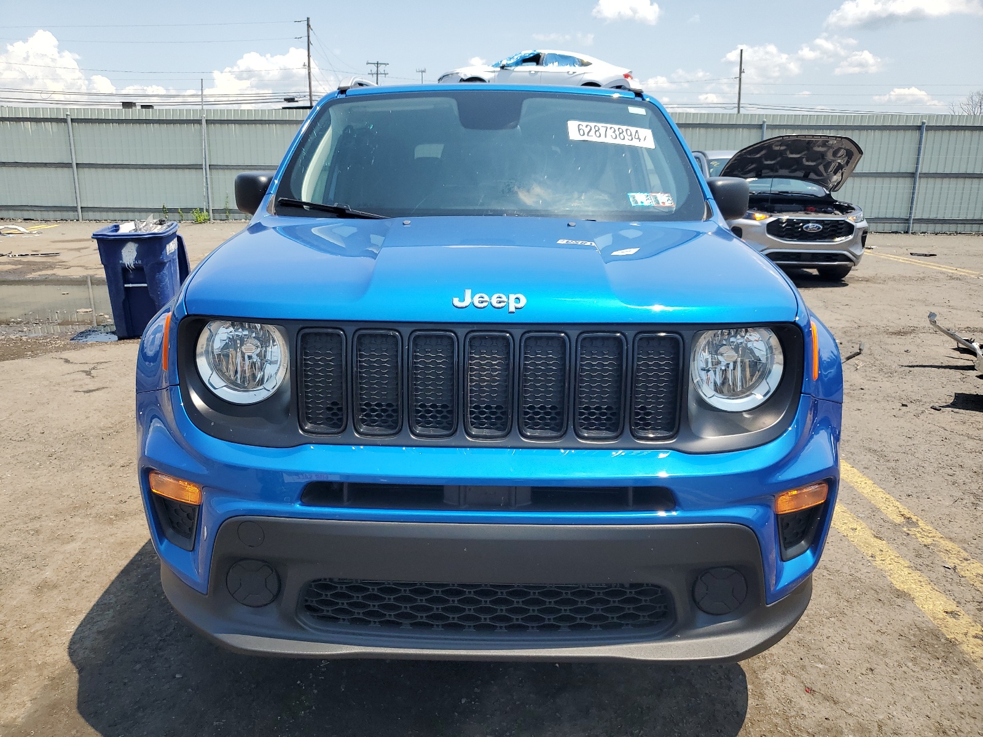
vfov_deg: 53.1
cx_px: 492
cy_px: 368
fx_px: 738
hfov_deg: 67.3
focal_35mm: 26
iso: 50
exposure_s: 1/2500
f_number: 1.5
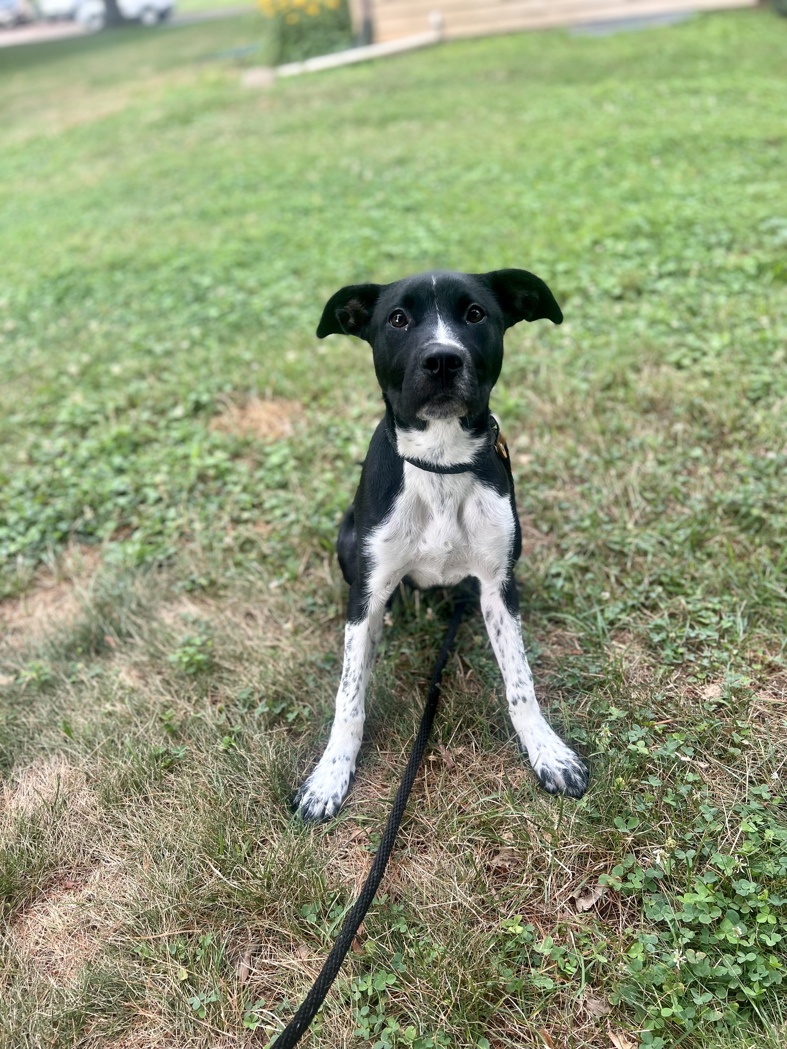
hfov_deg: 53.1
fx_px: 788
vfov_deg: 67.3
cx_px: 394
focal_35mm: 26
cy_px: 524
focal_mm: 5.7
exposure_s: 1/258
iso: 40
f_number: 1.5
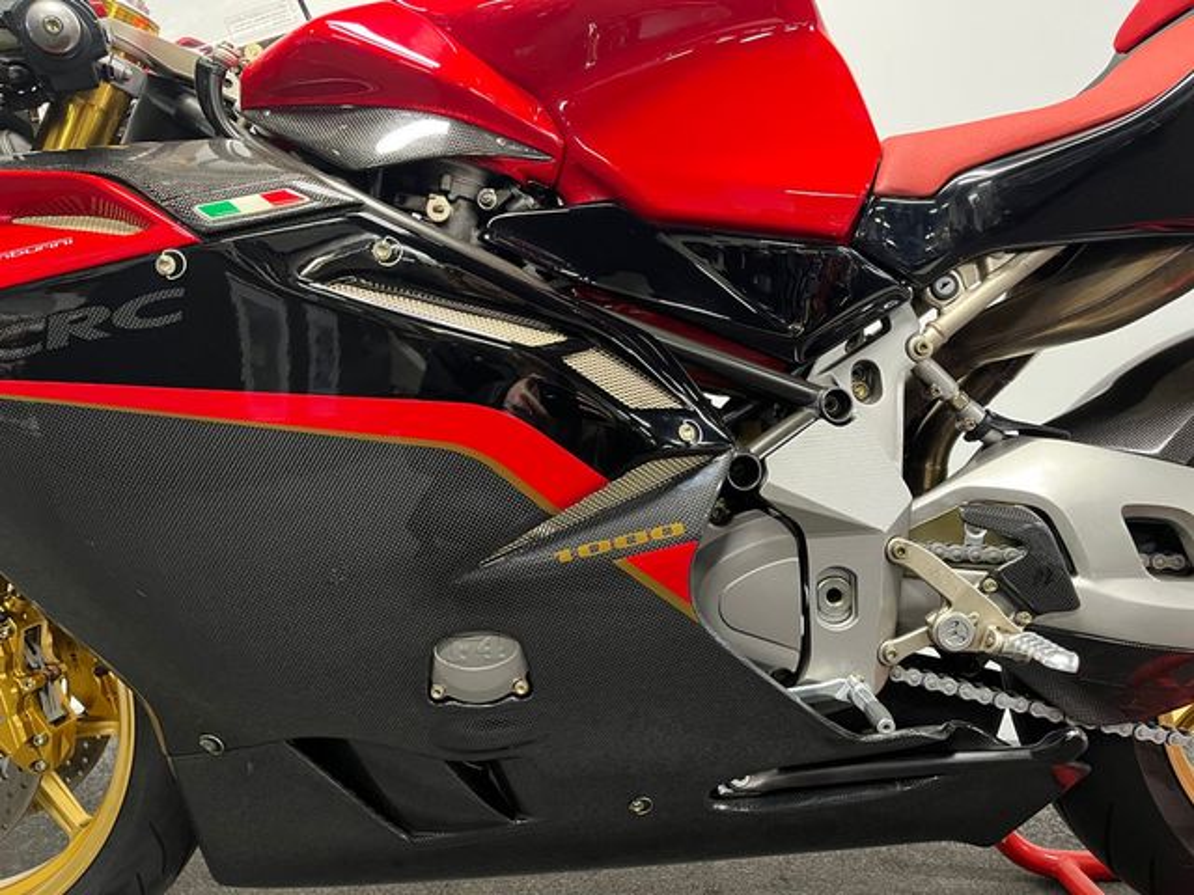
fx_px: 897
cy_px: 448
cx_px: 597
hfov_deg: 67.3
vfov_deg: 53.1
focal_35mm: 26
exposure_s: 1/33
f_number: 1.6
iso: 400
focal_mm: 5.1
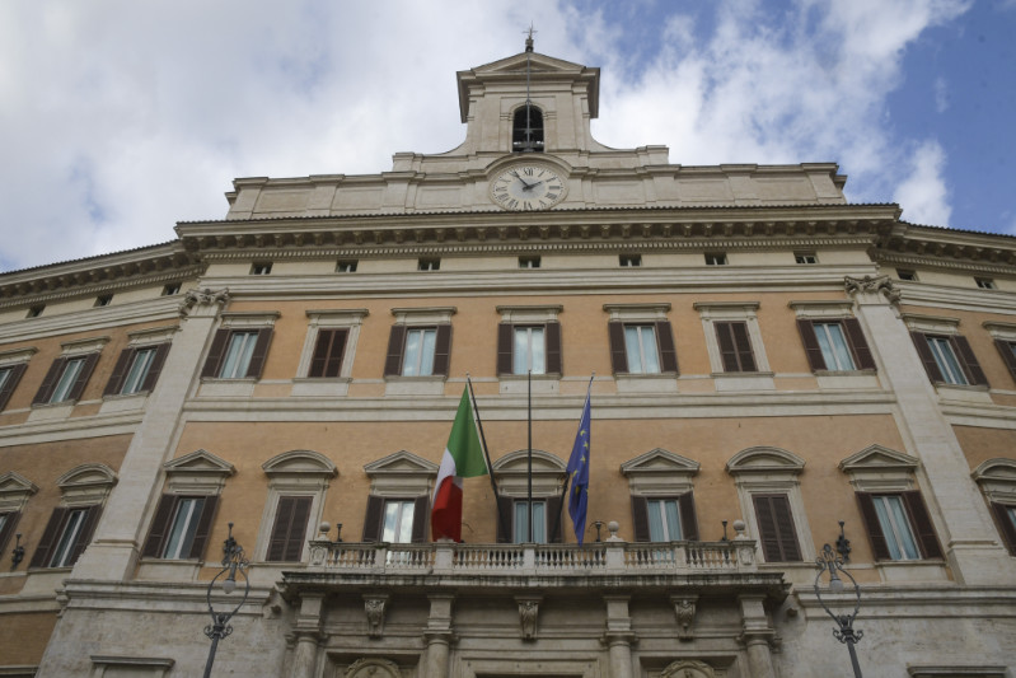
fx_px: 677
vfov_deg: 53.2
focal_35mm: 24
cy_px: 339
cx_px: 508
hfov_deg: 73.7
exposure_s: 1/200
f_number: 16
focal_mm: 16
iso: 250
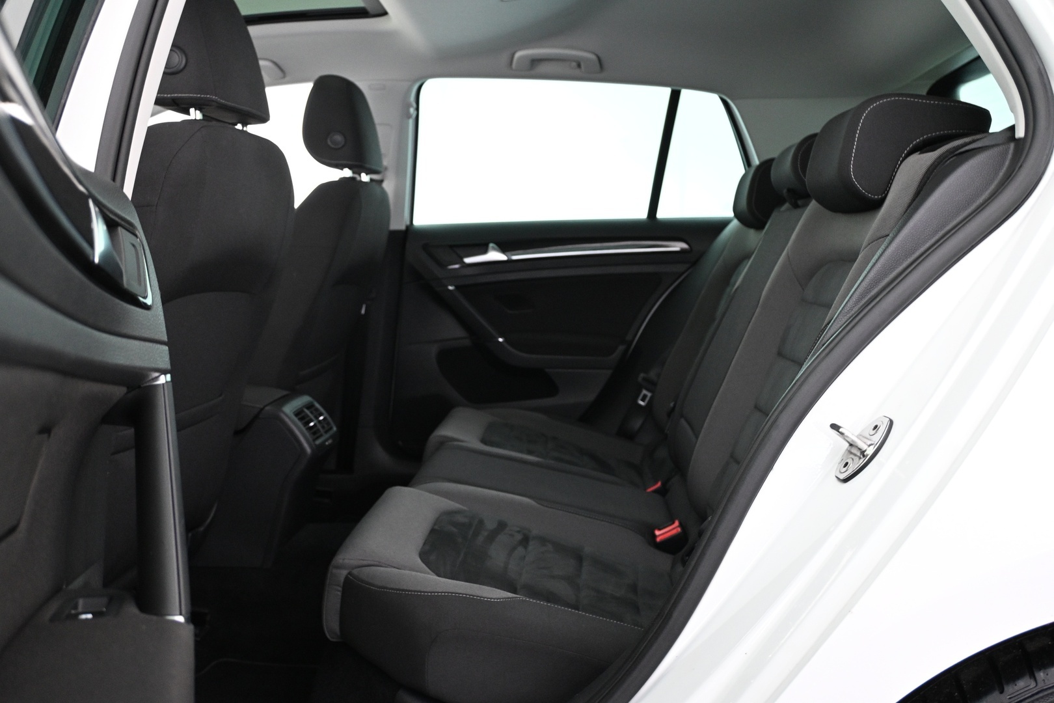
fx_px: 900
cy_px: 352
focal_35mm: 31
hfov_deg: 60.7
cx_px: 527
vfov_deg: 42.6
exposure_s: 1/15
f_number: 3.8
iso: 1600
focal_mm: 20.5
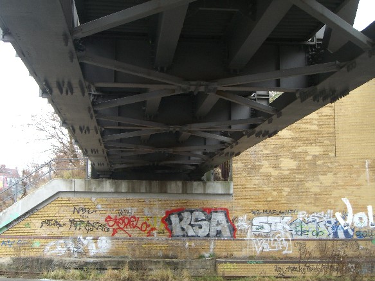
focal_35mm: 57
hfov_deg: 33.8
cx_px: 188
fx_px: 617
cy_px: 140
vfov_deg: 25.7
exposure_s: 1/25
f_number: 3.6
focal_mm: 11.8
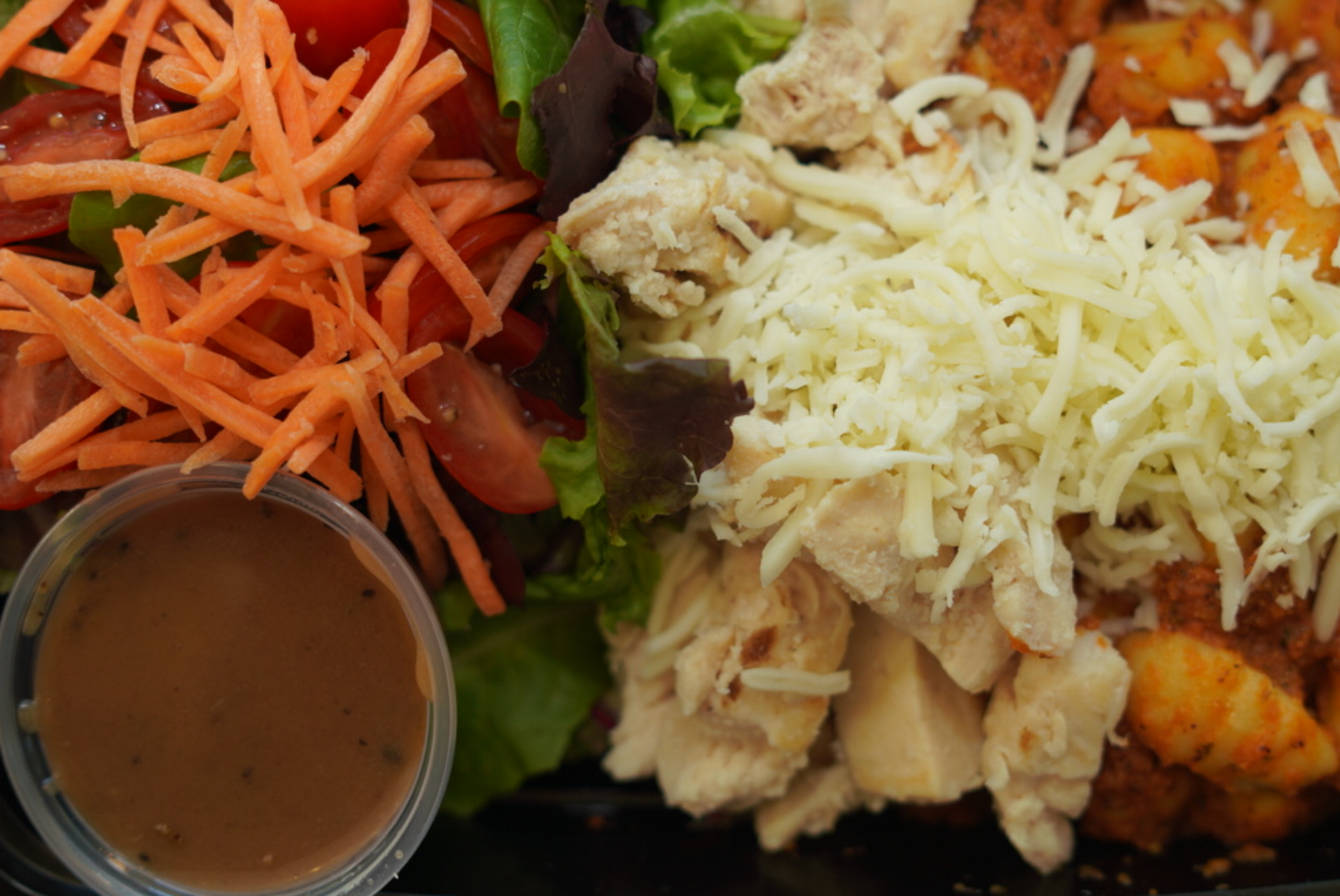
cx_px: 737
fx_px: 2161
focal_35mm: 58
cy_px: 342
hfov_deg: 34.4
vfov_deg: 23.4
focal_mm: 35
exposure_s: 1/250
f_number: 2.8
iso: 125
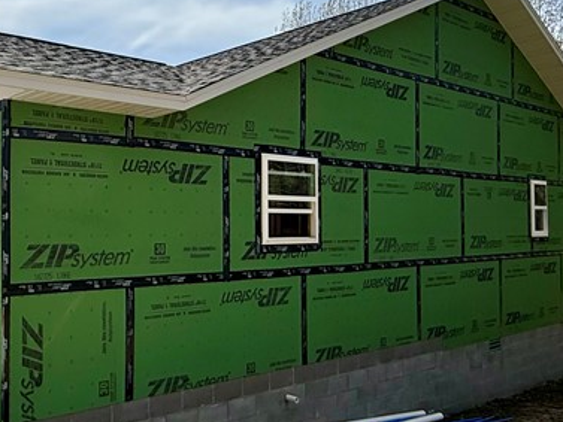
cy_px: 216
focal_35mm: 38
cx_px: 76
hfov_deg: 45.2
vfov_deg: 37.7
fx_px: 618
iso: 64
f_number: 2.2
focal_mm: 2.22
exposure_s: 1/2024
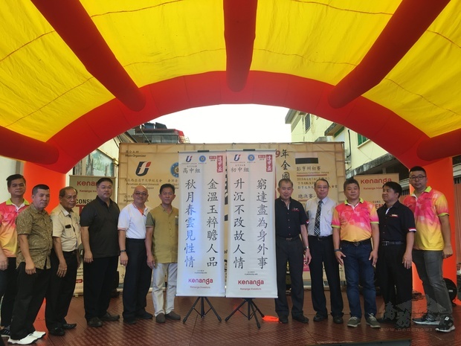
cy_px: 173
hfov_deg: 61.7
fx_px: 386
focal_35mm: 29
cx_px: 230
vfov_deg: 48.2
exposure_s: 1/100
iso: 32
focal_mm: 4.15
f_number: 2.2
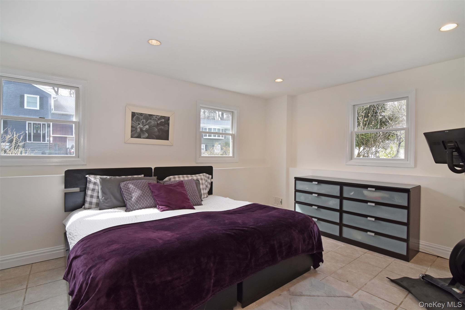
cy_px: 155
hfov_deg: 95.0
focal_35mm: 16
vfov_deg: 72.0
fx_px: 213
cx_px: 232
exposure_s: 1/100
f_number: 11
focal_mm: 11
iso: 640
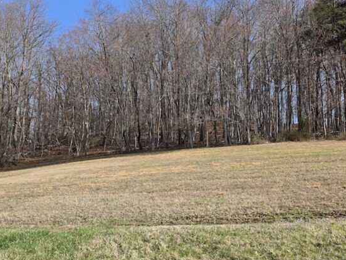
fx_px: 430
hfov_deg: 43.8
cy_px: 121
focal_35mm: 43
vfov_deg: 33.6
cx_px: 170
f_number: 1.7
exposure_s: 1/3608
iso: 80
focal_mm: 6.3
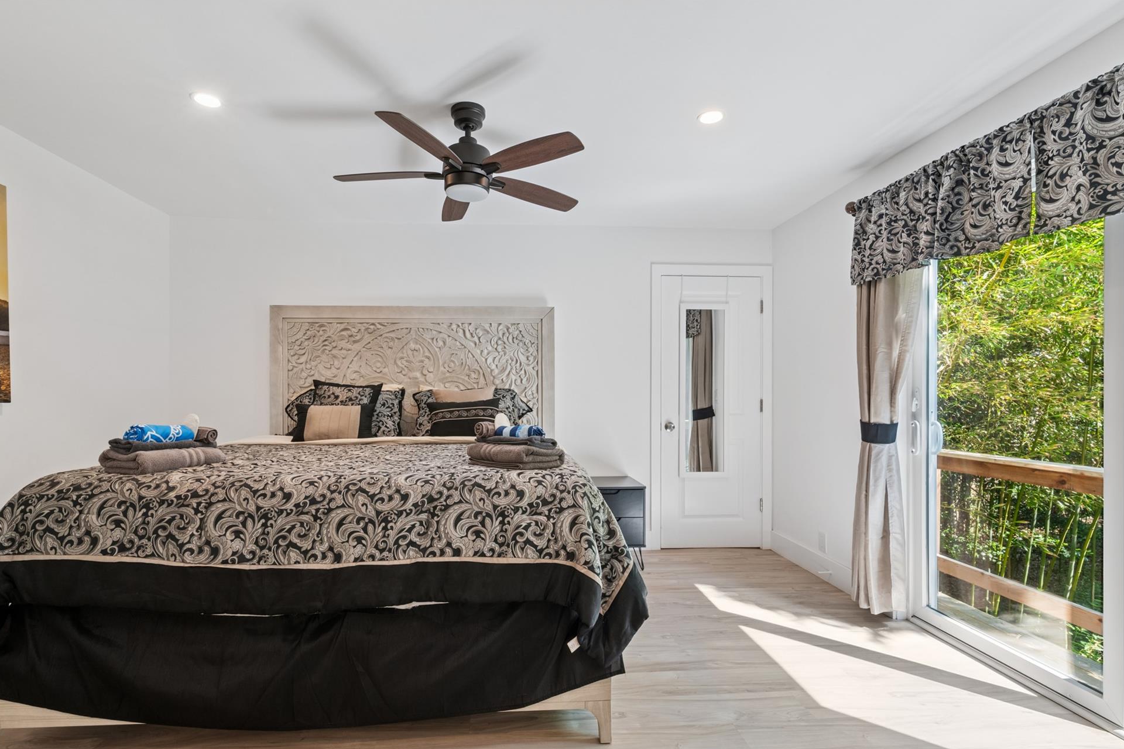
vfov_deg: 73.7
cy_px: 395
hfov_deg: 96.7
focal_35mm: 16
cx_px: 539
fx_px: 500
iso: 640
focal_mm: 15
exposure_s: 1/13
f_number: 14
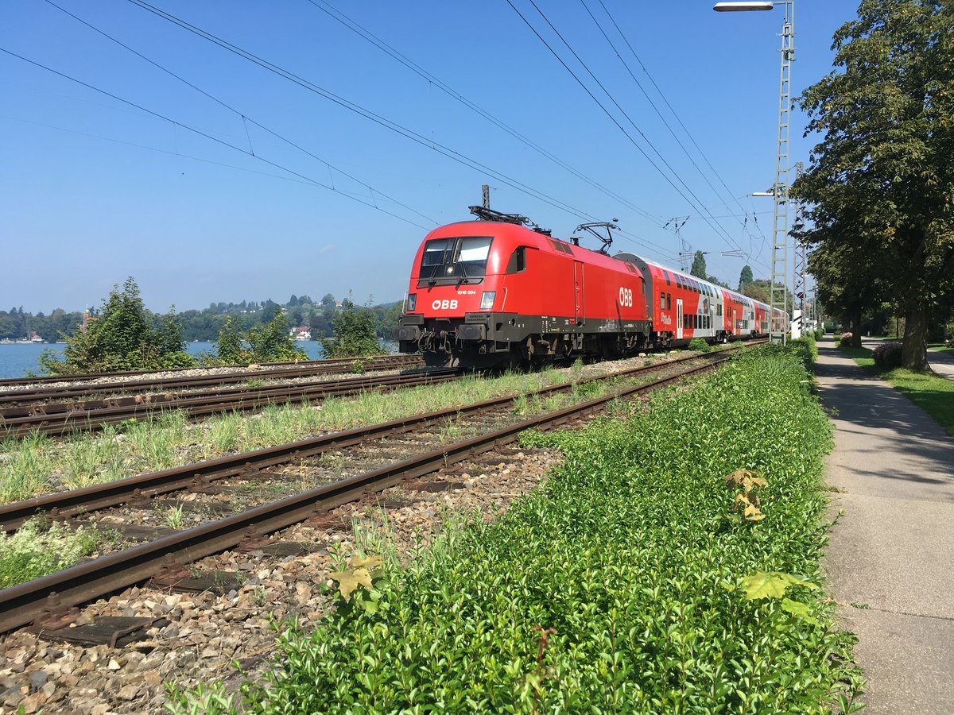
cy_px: 358
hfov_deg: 61.7
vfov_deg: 48.2
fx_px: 799
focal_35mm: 29
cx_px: 477
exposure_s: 1/1026
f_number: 2.2
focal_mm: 4.15
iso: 25
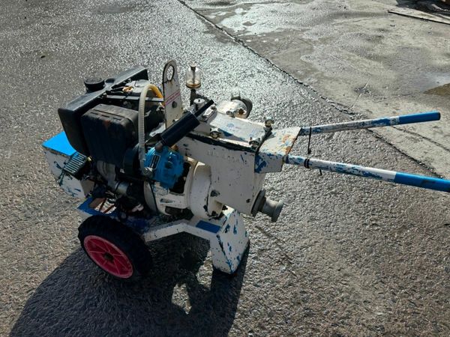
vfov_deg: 56.8
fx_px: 312
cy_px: 168
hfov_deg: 71.6
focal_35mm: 24
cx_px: 225
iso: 80
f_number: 1.78
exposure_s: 1/5525
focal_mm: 6.86
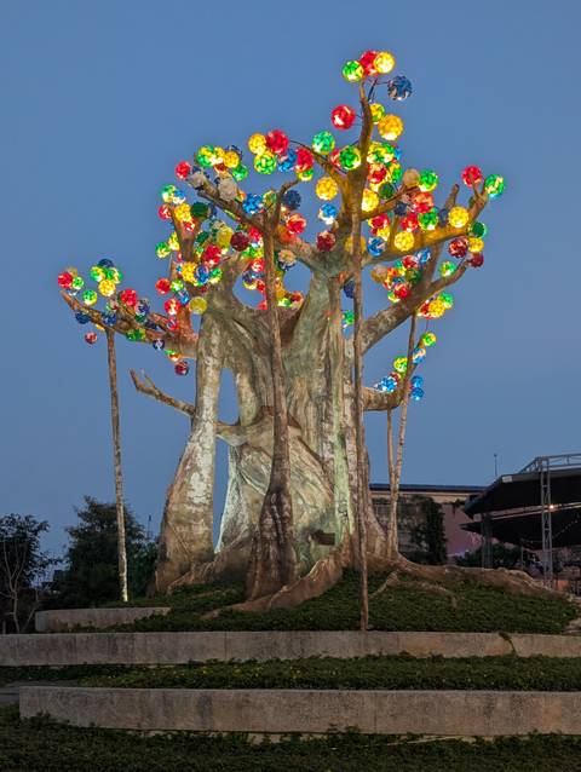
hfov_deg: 29.7
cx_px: 290
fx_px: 1094
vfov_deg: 38.9
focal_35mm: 49
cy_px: 386
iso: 41
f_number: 1.68
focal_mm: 6.9
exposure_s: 1/25
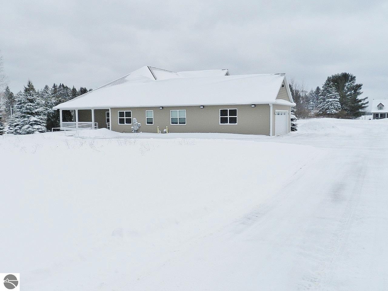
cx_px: 194
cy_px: 146
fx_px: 359
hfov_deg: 56.8
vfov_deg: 44.2
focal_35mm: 32
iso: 160
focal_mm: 5.6
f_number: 5
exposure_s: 1/1000
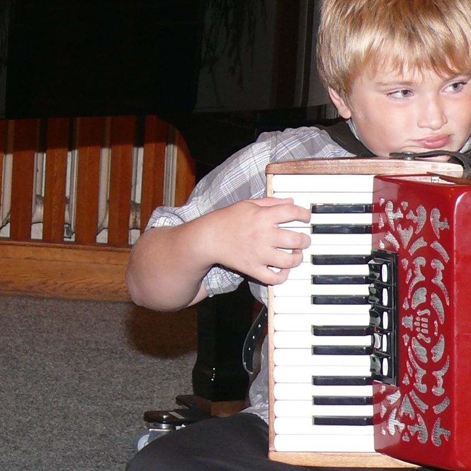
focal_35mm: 190
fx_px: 2925
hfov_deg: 9.2
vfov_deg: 9.2
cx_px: 369
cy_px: 169
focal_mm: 12.5
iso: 100
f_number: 3.2
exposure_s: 1/30
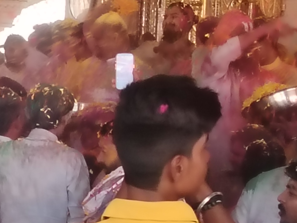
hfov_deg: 9.9
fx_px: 1690
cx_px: -77
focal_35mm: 197
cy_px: 140
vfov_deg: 7.5
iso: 244
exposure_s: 1/100
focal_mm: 5.25
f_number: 1.75
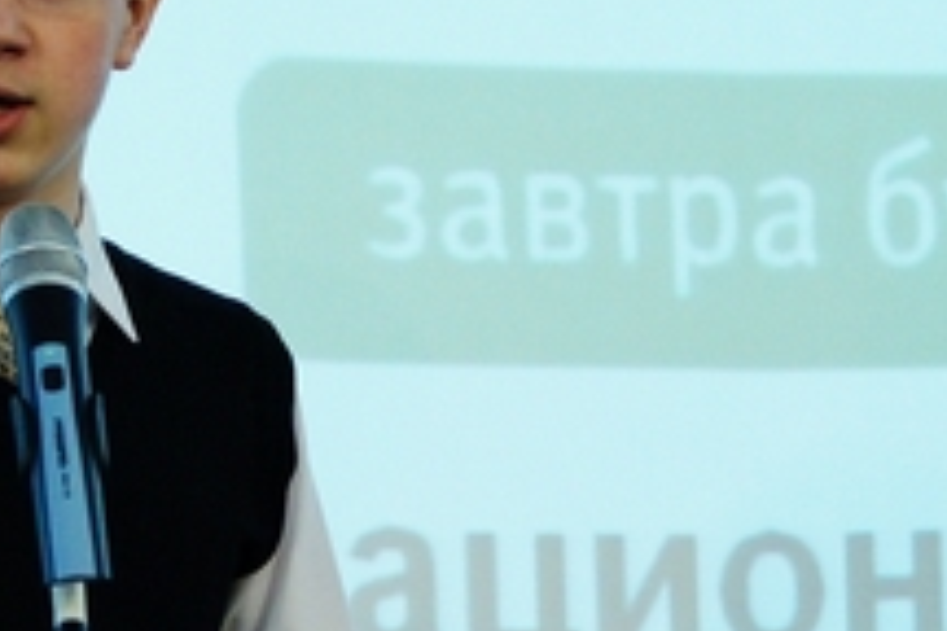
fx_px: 4090
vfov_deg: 8.8
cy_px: 326
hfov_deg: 13.1
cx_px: 158
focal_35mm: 155
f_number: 5
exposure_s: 1/40
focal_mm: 35
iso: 1600
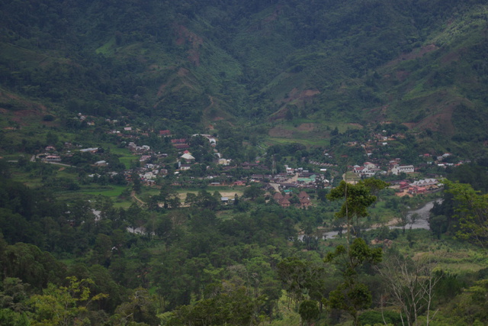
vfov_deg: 16.6
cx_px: 244
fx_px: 1119
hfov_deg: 24.6
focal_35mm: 82
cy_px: 163
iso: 100
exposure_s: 1/125
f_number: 5.6
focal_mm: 55
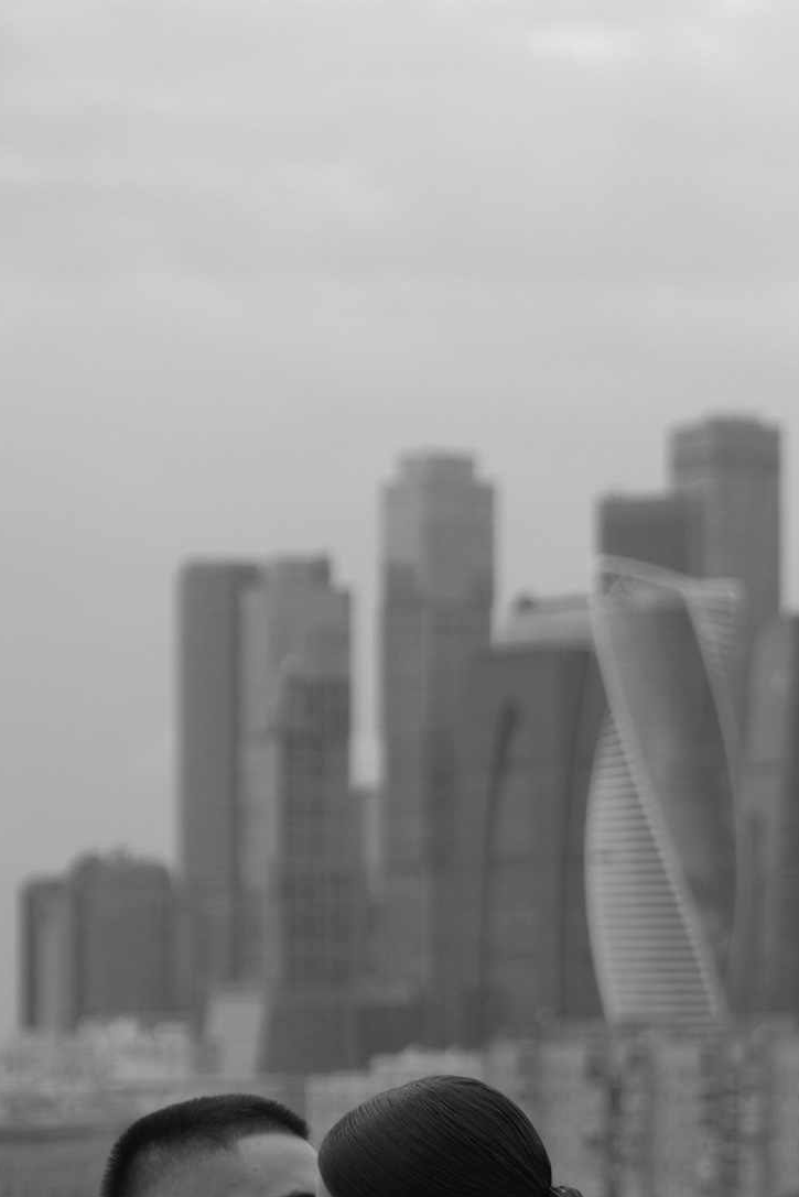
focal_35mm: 166
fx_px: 5524
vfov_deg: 12.3
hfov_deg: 8.2
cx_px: 736
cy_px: 1066
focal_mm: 47
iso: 200
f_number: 2.8
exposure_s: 1/4000
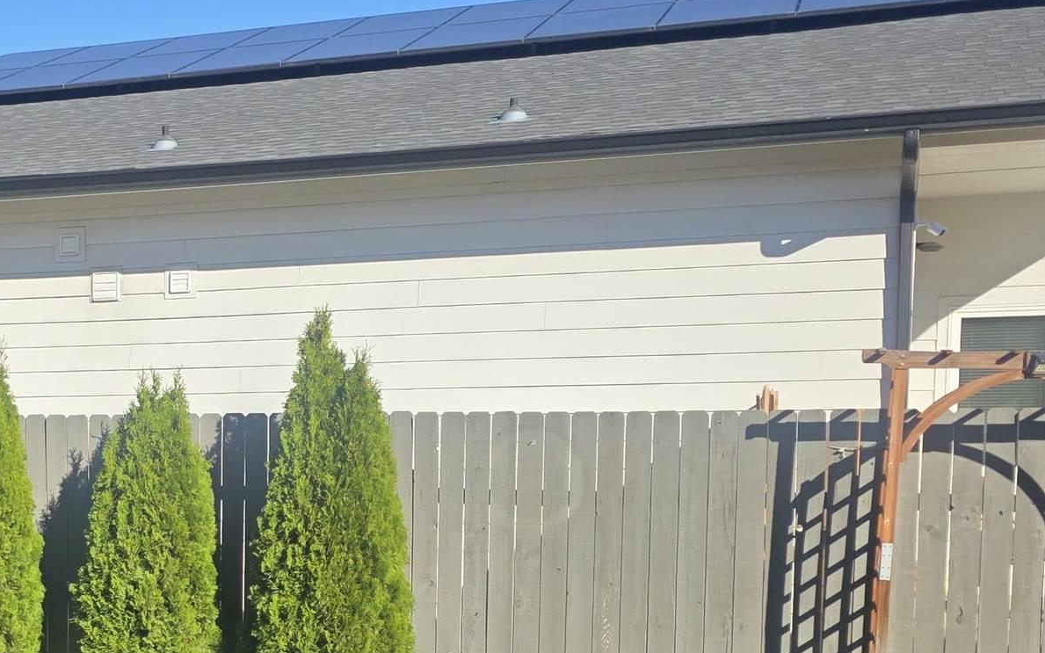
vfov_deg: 20.1
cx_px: 11
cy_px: 616
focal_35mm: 63
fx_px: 1794
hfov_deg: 30.3
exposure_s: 1/5153
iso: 80
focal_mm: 6.3
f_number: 1.7
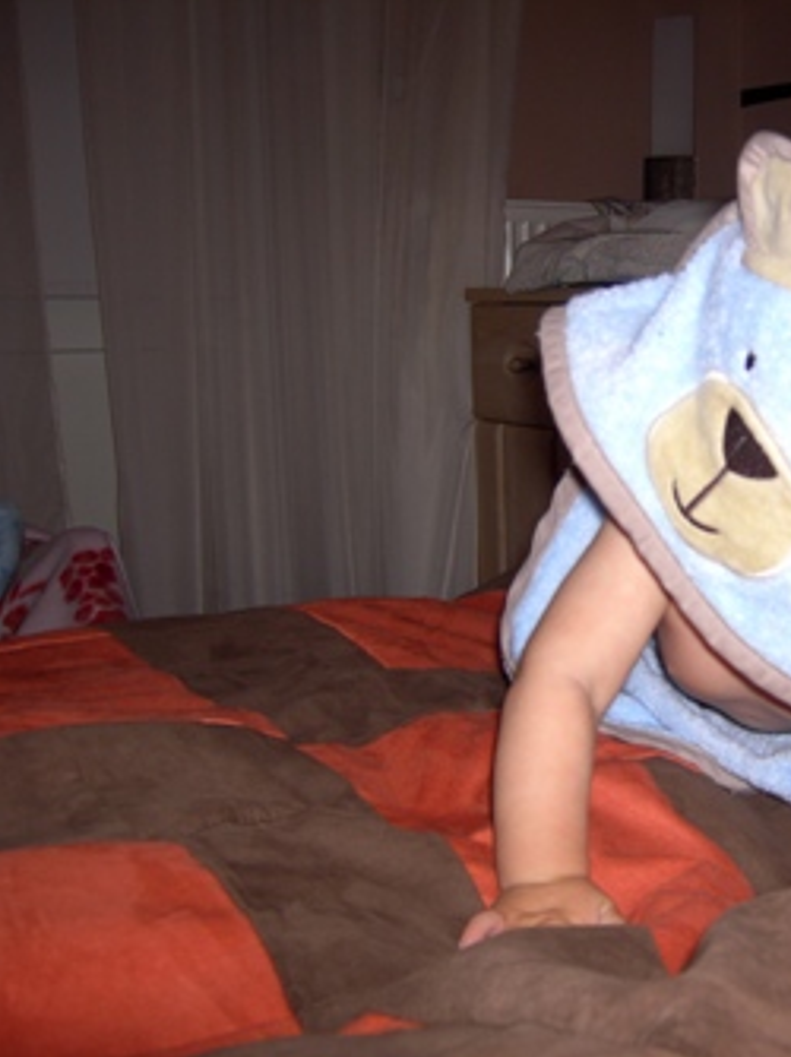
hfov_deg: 29.6
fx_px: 1434
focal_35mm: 47
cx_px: 706
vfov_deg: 40.5
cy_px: 528
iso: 50
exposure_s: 1/50
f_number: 2.8
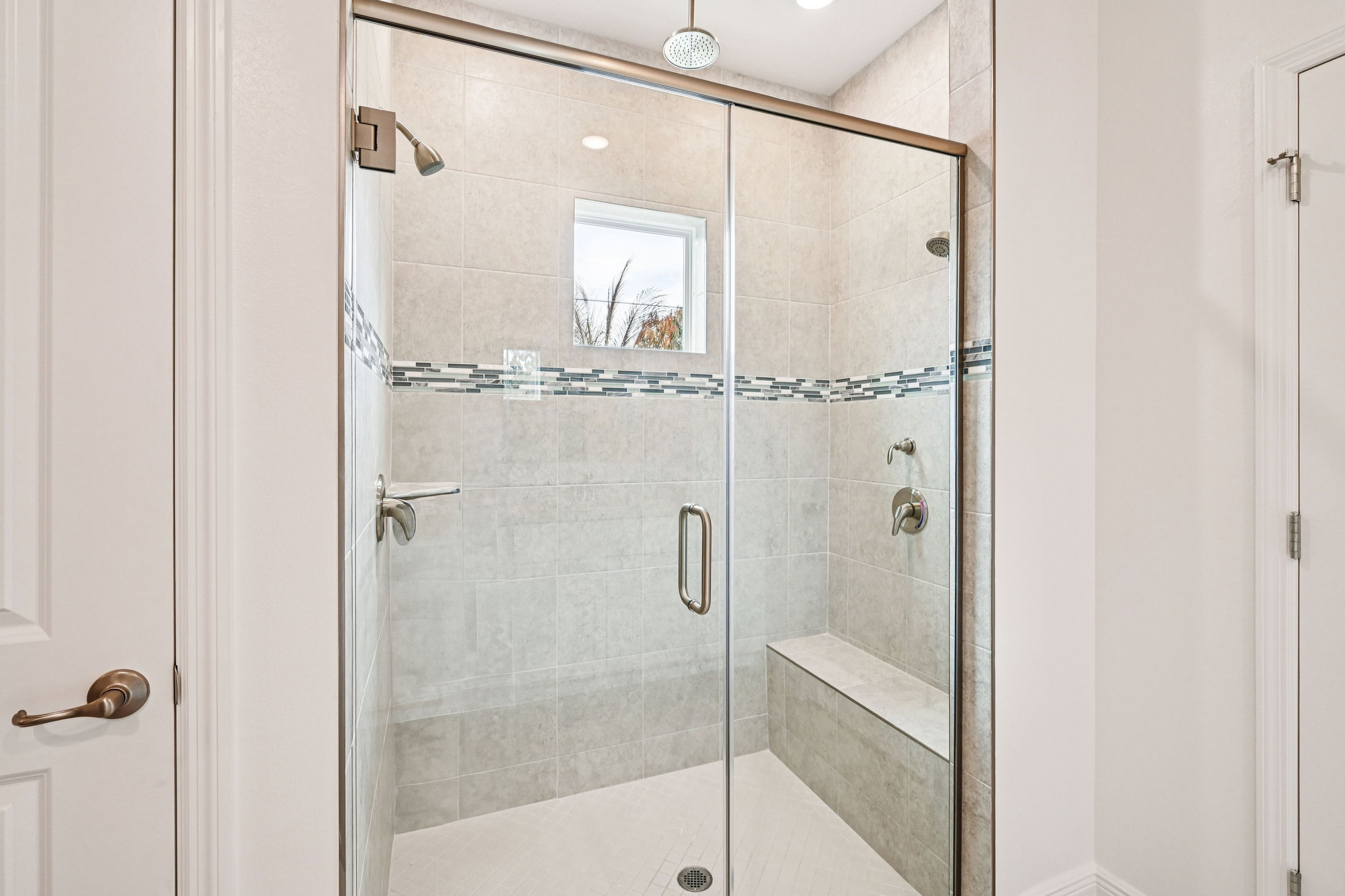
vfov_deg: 73.7
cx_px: 672
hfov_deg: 96.7
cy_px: 448
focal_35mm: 16
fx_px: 598
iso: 1000
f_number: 8
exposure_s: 1/100
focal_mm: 16
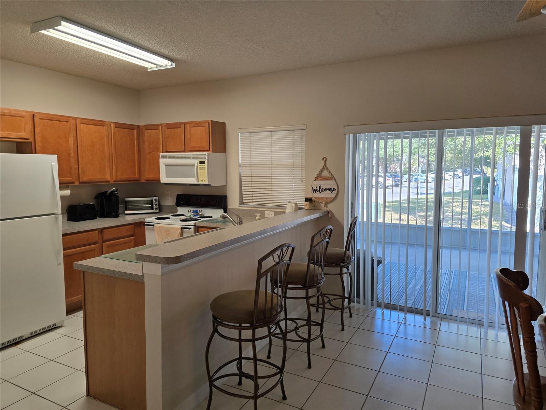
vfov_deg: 58.9
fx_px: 363
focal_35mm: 23
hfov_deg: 73.9
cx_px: 273
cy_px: 205
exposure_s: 1/120
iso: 100
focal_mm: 6.3
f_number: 1.7
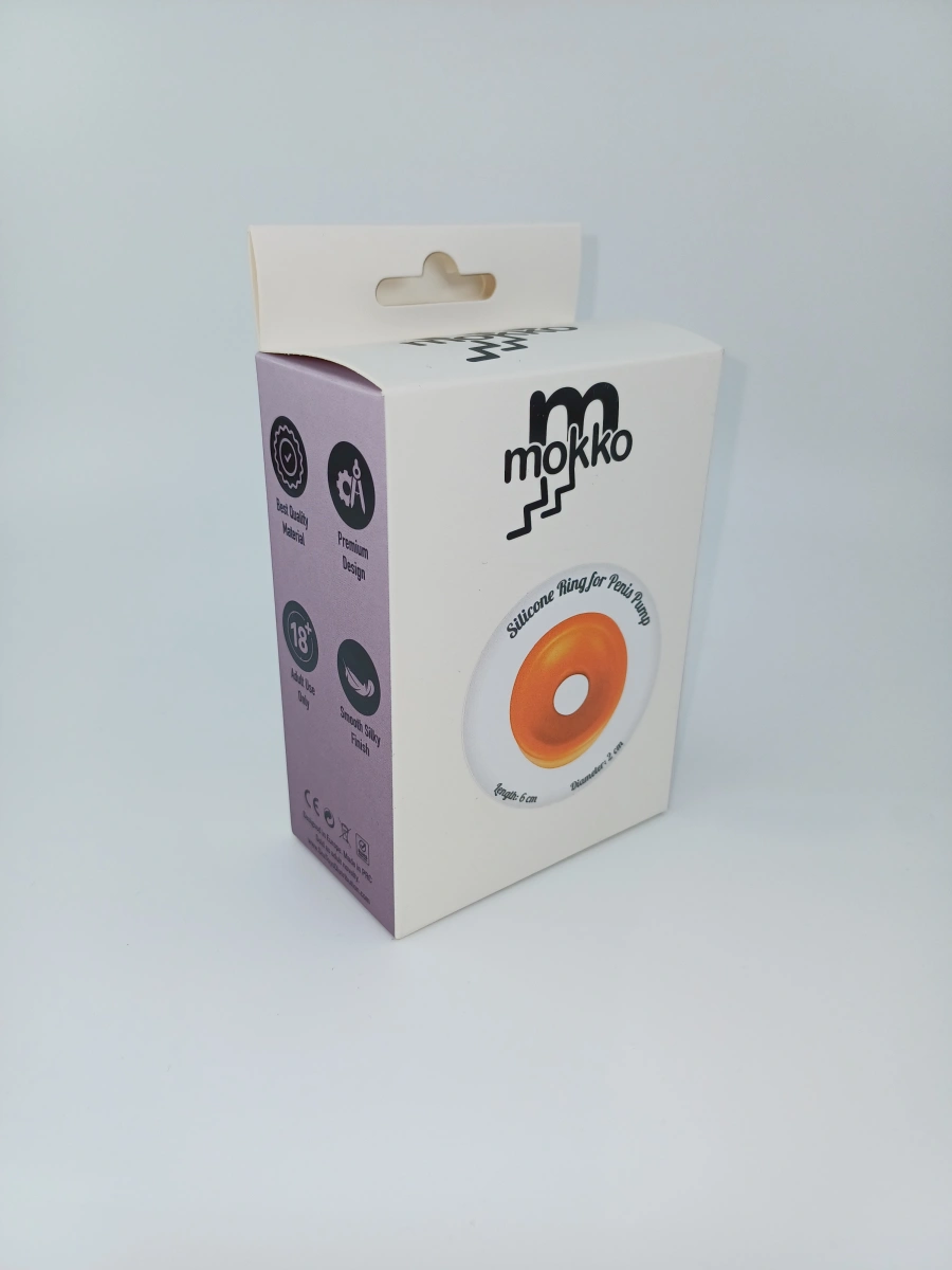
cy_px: 635
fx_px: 917
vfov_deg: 69.4
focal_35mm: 25
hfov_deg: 54.9
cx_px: 476
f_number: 1.8
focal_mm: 4.65
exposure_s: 1/510
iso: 50
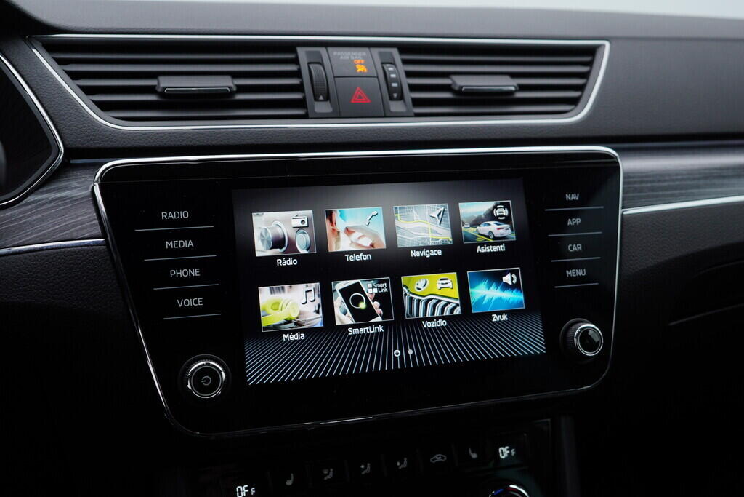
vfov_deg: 36.9
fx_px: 744
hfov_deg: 53.1
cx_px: 372
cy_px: 248
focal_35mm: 36
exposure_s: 1/60
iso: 125
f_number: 3.5
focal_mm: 24
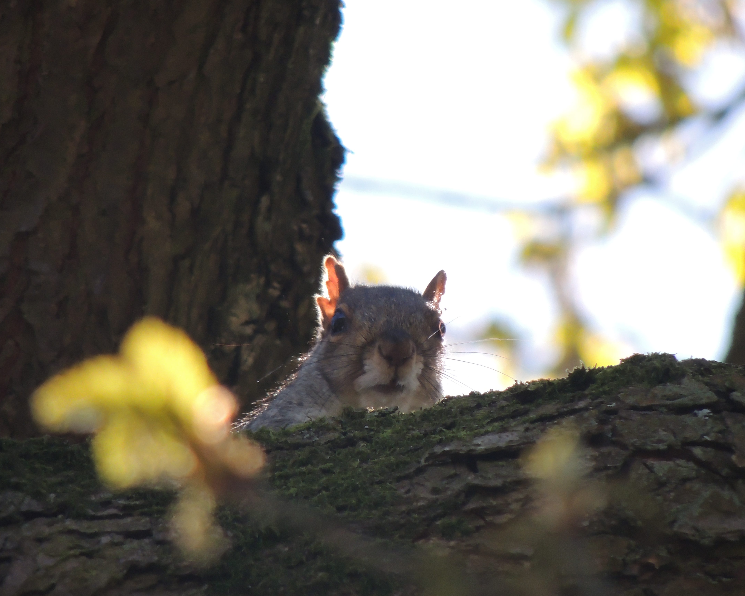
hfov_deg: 1.9
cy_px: 298
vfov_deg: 1.5
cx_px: 371
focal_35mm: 1042
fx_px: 22974
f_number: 5.9
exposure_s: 1/500
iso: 500
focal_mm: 180
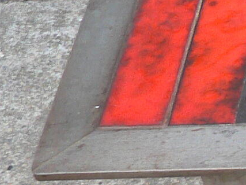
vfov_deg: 6.9
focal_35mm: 216
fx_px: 1535
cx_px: 657
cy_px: 100
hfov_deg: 8.2
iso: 80
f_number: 2.8
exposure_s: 1/50
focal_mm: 6
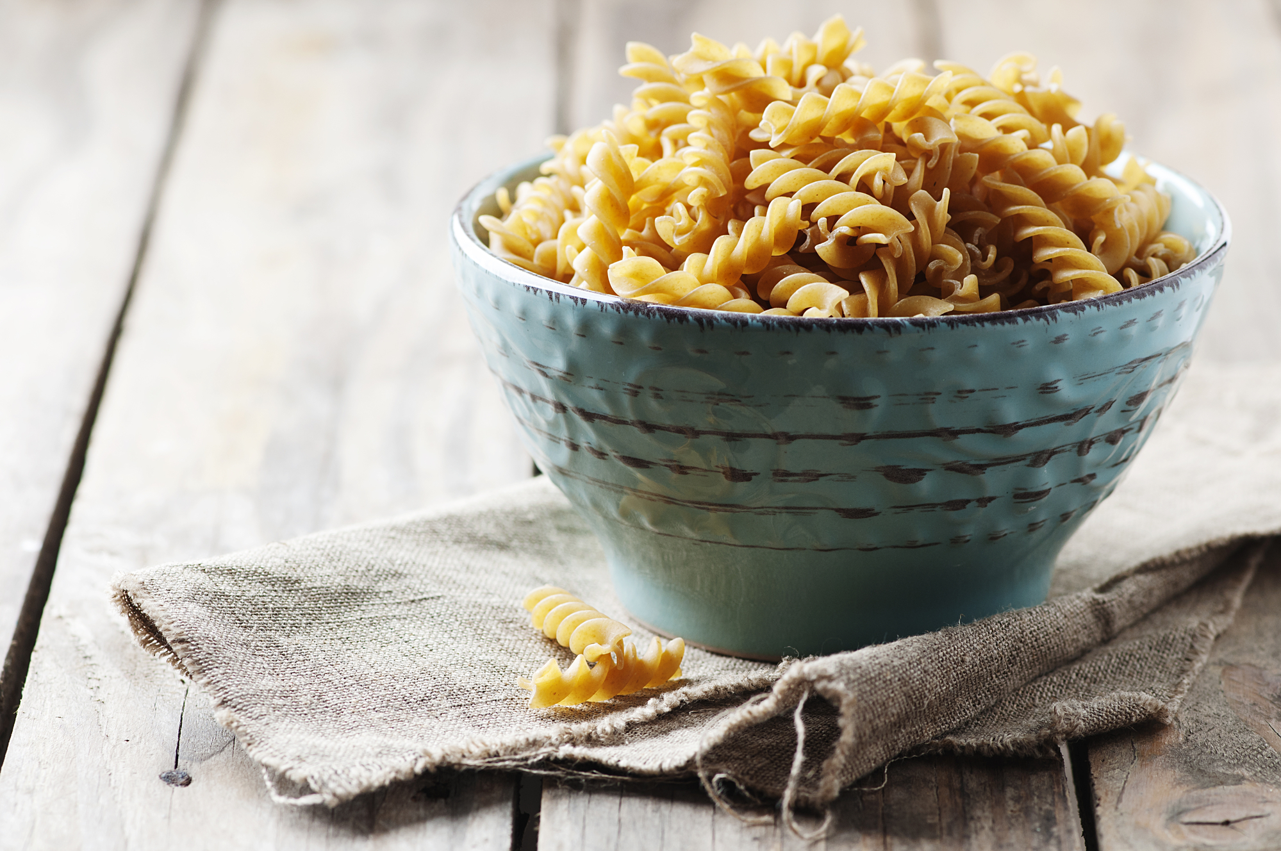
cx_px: 640
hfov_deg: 13.1
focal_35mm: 158
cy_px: 426
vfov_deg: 8.7
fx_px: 5598
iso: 100
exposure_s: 1/160
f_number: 5.6
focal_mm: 105
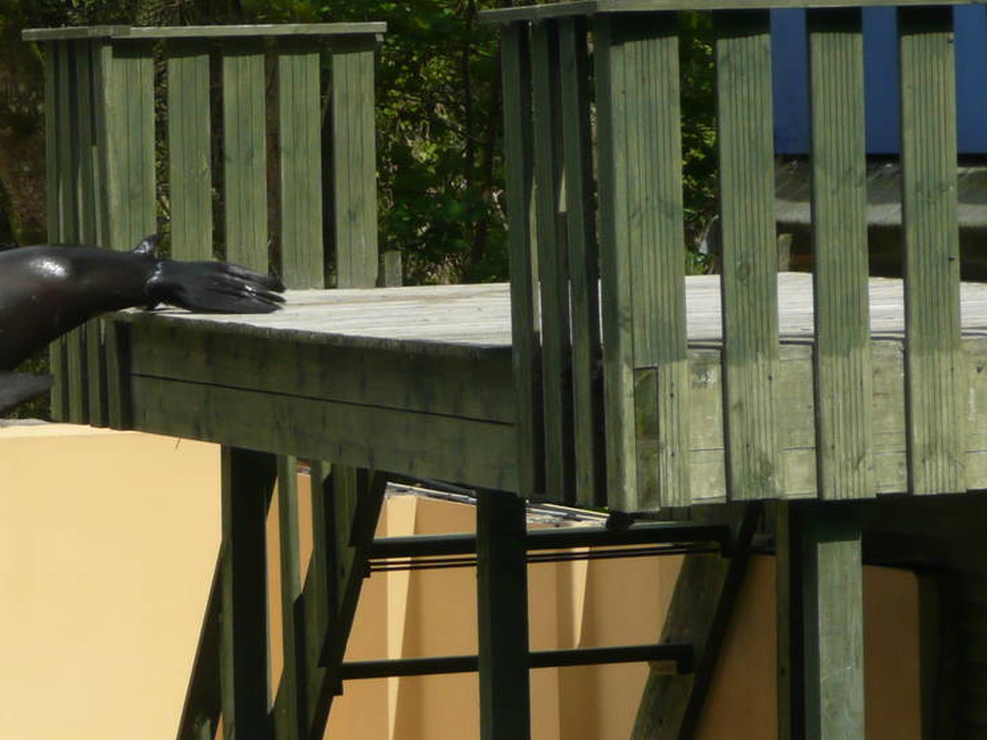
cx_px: -29
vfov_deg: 5.8
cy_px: 423
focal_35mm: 256
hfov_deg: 7.7
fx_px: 7299
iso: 100
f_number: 4.7
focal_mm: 19.5
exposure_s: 1/500
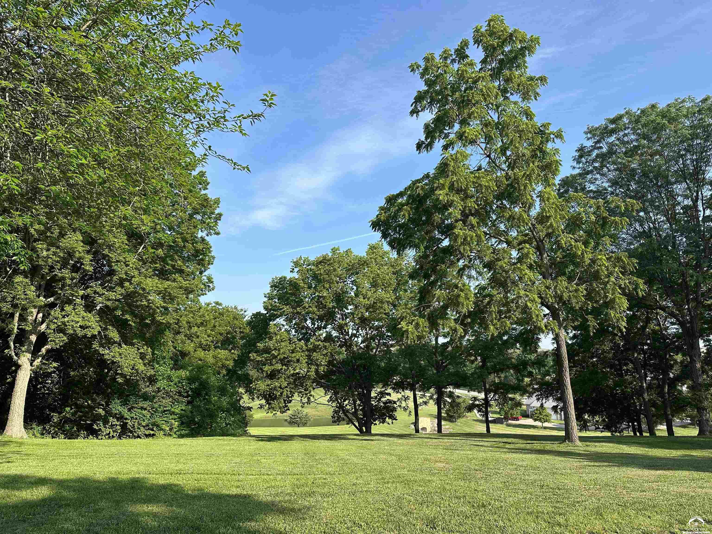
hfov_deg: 71.6
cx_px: 356
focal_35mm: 24
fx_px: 494
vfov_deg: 56.8
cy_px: 267
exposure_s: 1/2410
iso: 80
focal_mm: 6.86
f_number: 1.78
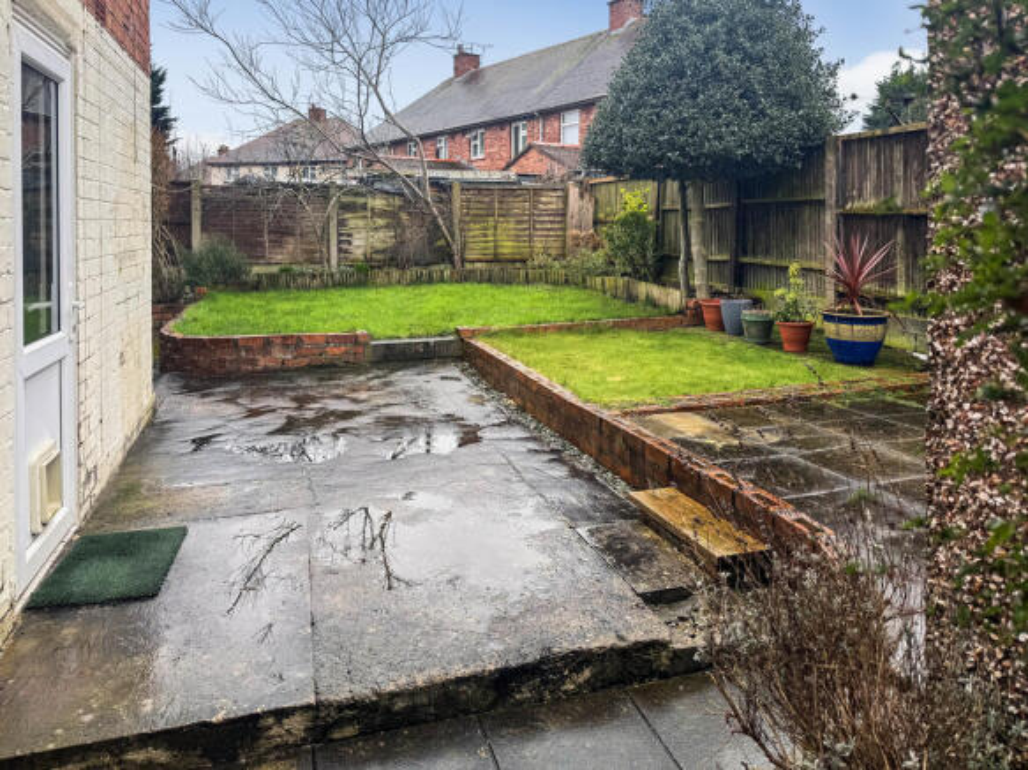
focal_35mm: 24
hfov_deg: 71.6
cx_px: 514
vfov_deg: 56.8
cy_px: 385
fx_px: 713
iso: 80
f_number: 1.78
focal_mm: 6.76
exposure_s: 1/454
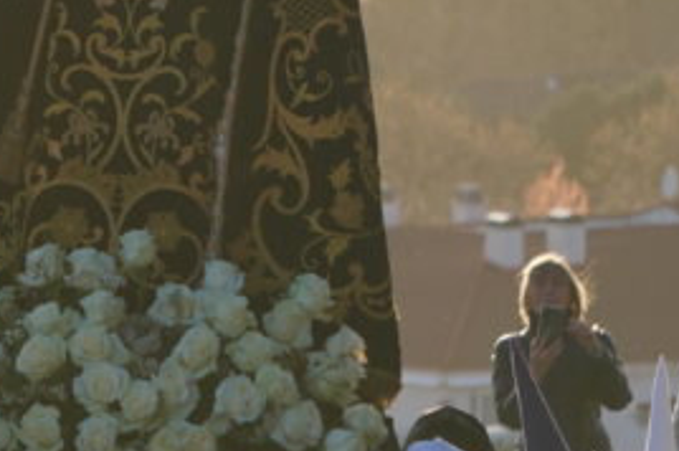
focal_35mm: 810
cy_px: -42
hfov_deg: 2.5
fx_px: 15266
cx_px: -79
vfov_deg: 1.7
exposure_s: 1/200
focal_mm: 113
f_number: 5.6
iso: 100
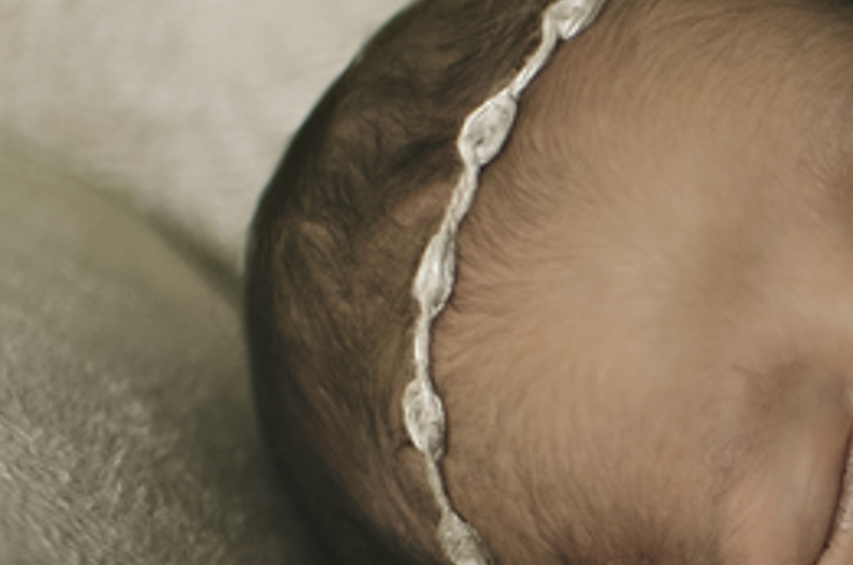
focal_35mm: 161
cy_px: 670
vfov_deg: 8.4
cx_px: 1425
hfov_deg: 12.0
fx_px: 3808
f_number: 1.8
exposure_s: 1/200
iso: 250
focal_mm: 35
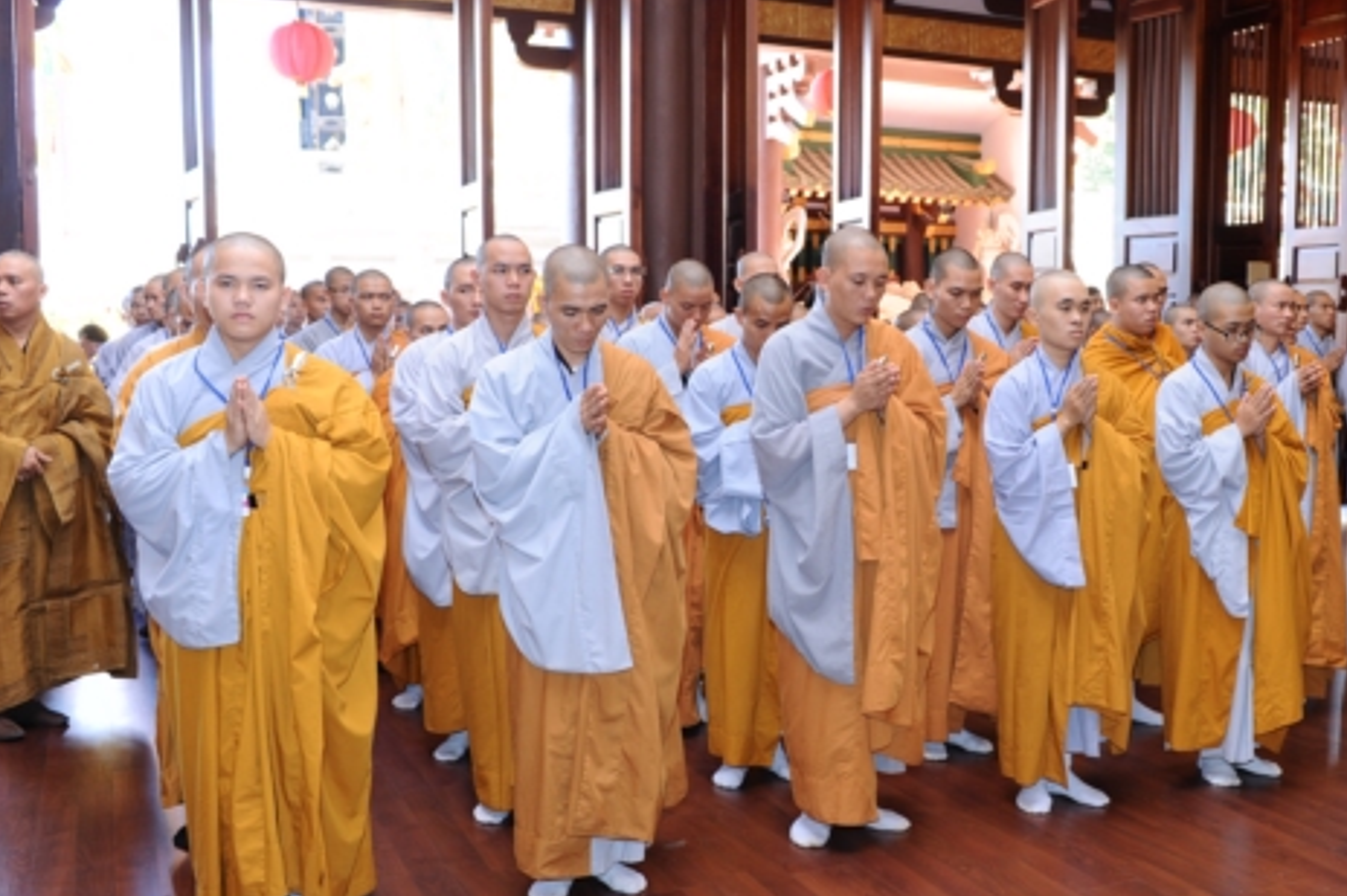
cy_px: 468
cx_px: 868
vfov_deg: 35.0
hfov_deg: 50.0
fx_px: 1421
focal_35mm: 38
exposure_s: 1/40
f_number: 5.6
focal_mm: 28
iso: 640
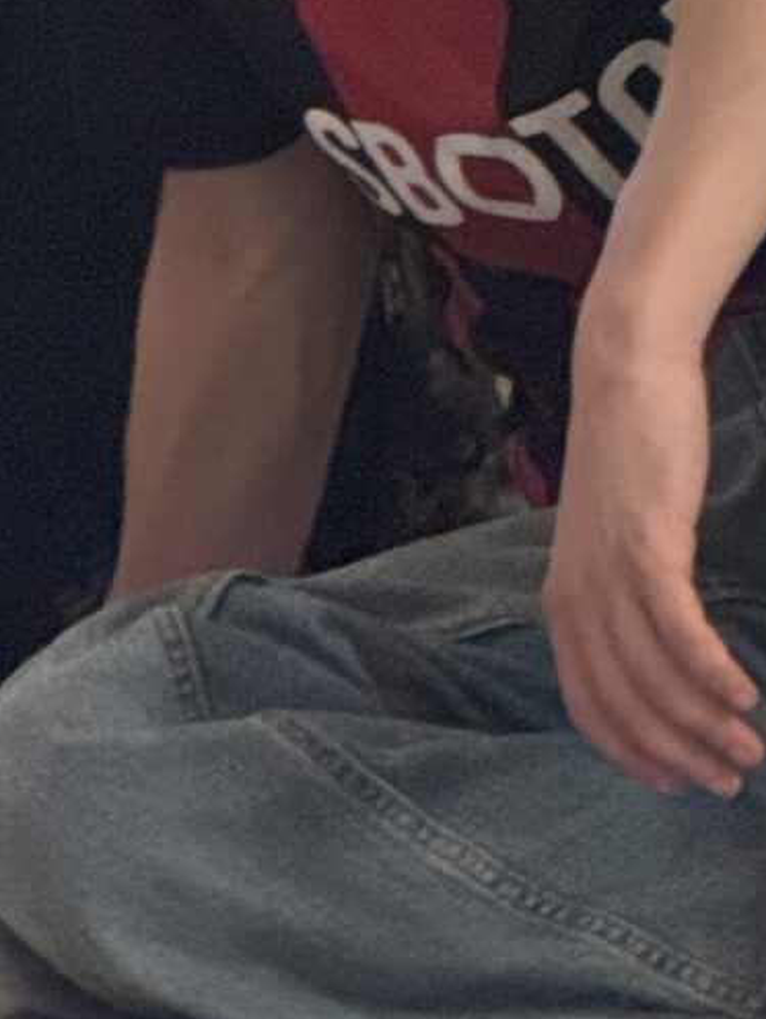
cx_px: 426
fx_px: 18269
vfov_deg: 3.2
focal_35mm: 620
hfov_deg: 2.4
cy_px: -1101
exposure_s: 1/20
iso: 2000
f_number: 2.8
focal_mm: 15.66
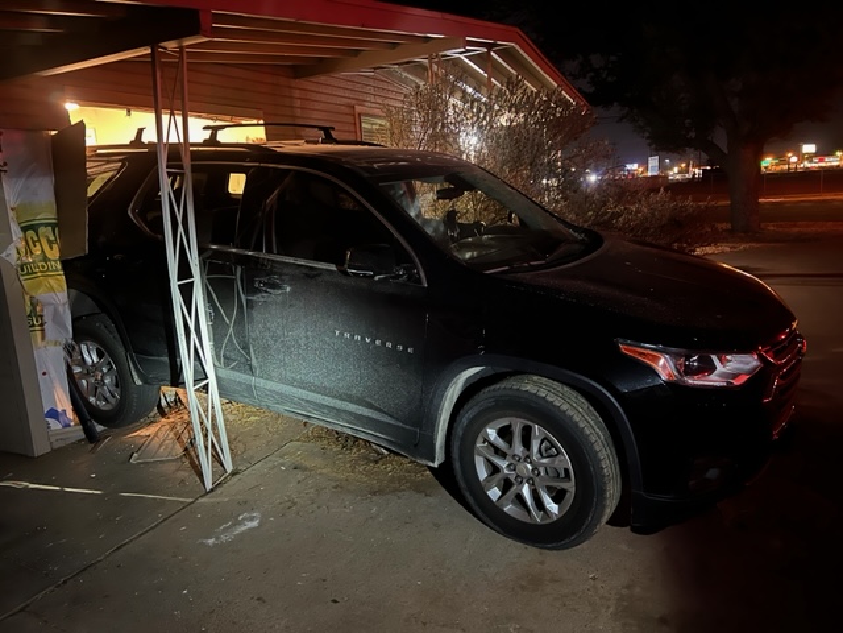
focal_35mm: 26
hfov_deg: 67.3
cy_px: 316
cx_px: 422
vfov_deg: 53.1
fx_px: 633
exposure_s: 1/9
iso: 1000
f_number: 1.5
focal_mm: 5.7
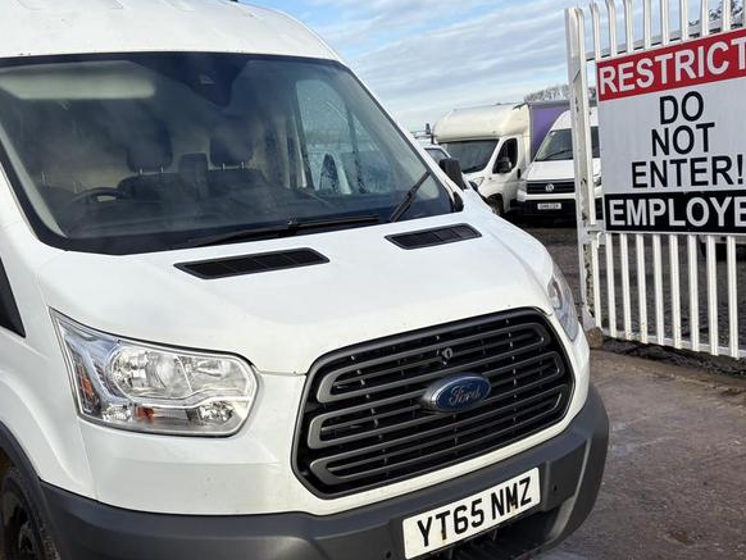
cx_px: 318
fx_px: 862
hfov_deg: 46.6
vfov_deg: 35.9
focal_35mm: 40
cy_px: 325
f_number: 1.6
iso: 50
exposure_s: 1/1953
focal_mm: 5.96
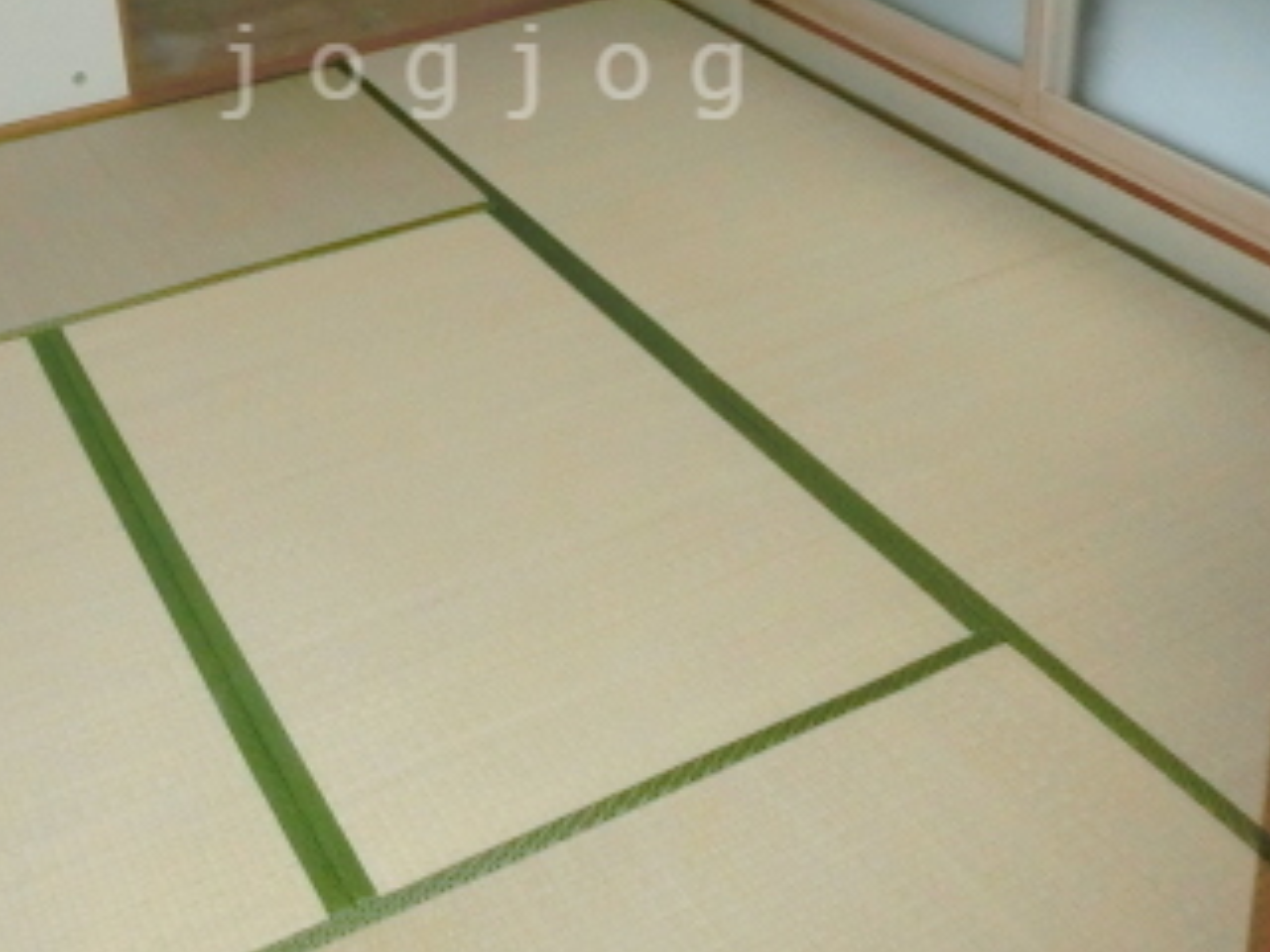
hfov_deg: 39.4
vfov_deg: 28.9
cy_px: 71
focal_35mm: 48
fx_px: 1761
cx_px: 492
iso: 400
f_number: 3
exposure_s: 1/250
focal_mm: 4.24
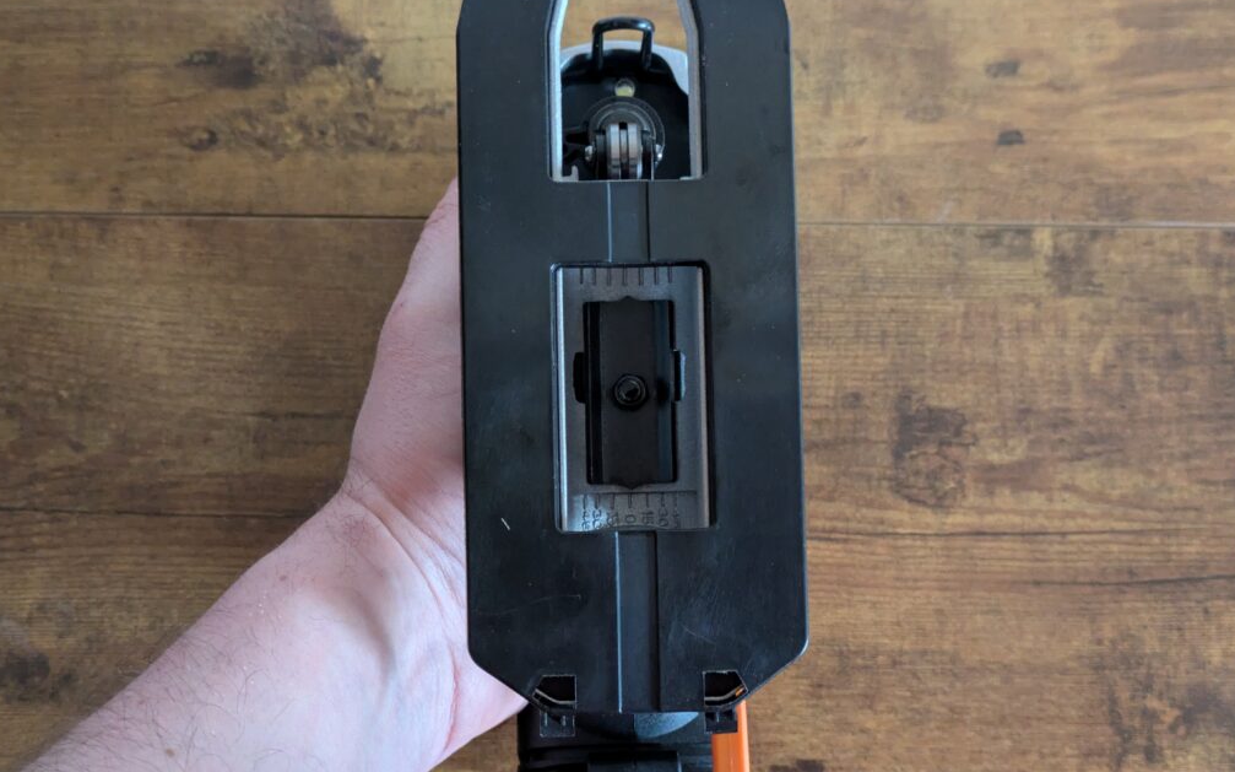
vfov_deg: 23.5
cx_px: 618
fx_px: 1851
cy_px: 361
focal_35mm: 55
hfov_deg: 36.9
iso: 462
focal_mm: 5.43
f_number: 1.89
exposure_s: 1/25
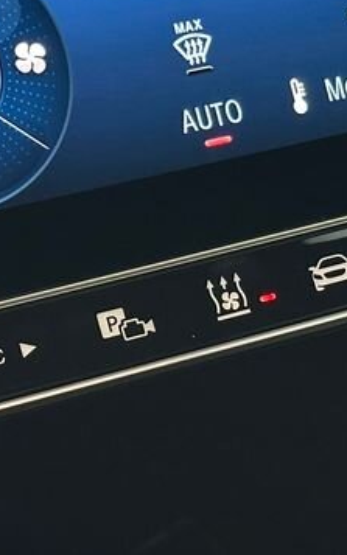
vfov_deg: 14.3
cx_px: 405
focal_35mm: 146
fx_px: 2210
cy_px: 325
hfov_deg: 8.9
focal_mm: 6.86
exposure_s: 1/40
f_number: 1.78
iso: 400
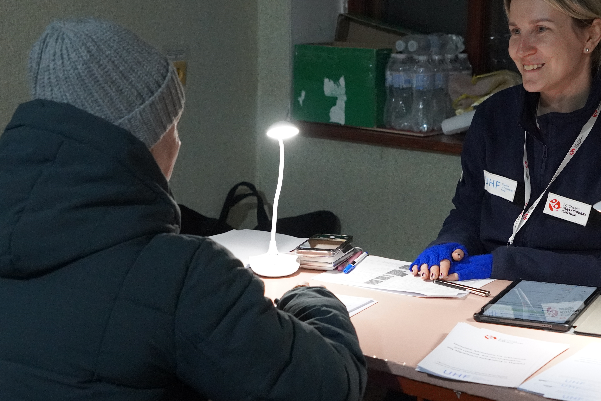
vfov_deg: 19.4
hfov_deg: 28.8
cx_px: 331
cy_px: 234
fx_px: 1169
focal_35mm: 70
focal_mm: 32
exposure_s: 1/160
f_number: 4
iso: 4000
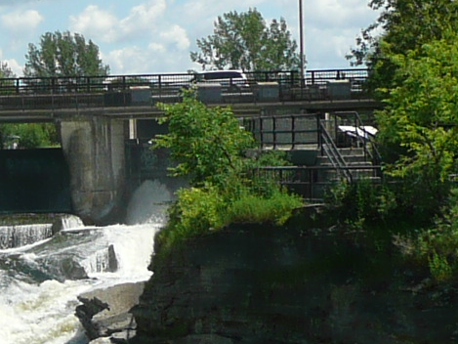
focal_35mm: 150
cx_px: -164
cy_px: 198
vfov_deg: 9.9
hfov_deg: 12.7
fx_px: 1985
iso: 100
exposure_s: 1/250
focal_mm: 5.2
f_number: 8
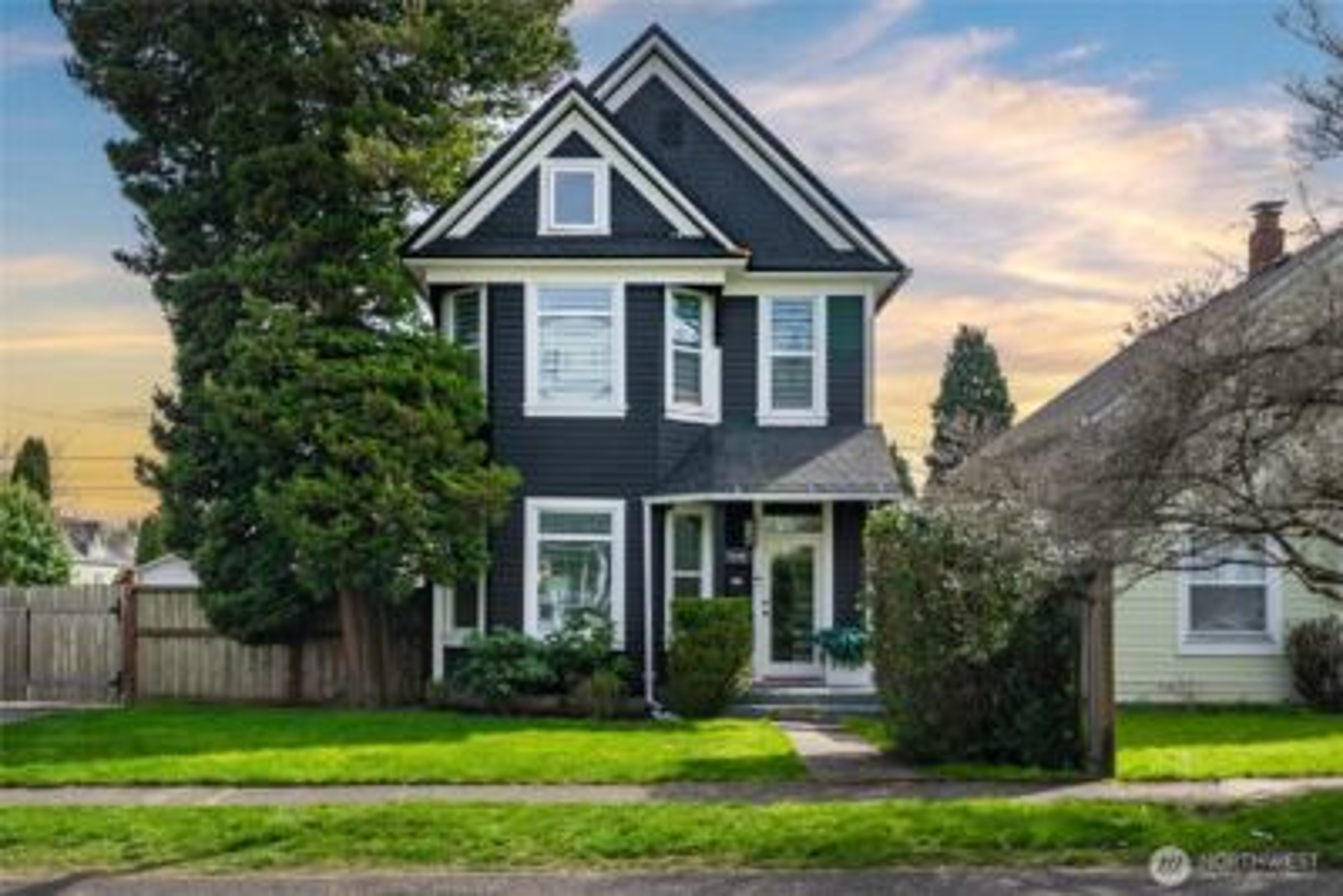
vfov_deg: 53.2
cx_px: 672
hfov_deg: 73.7
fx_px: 896
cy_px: 448
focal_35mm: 24
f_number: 6.7
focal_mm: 24
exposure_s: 1/250
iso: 100
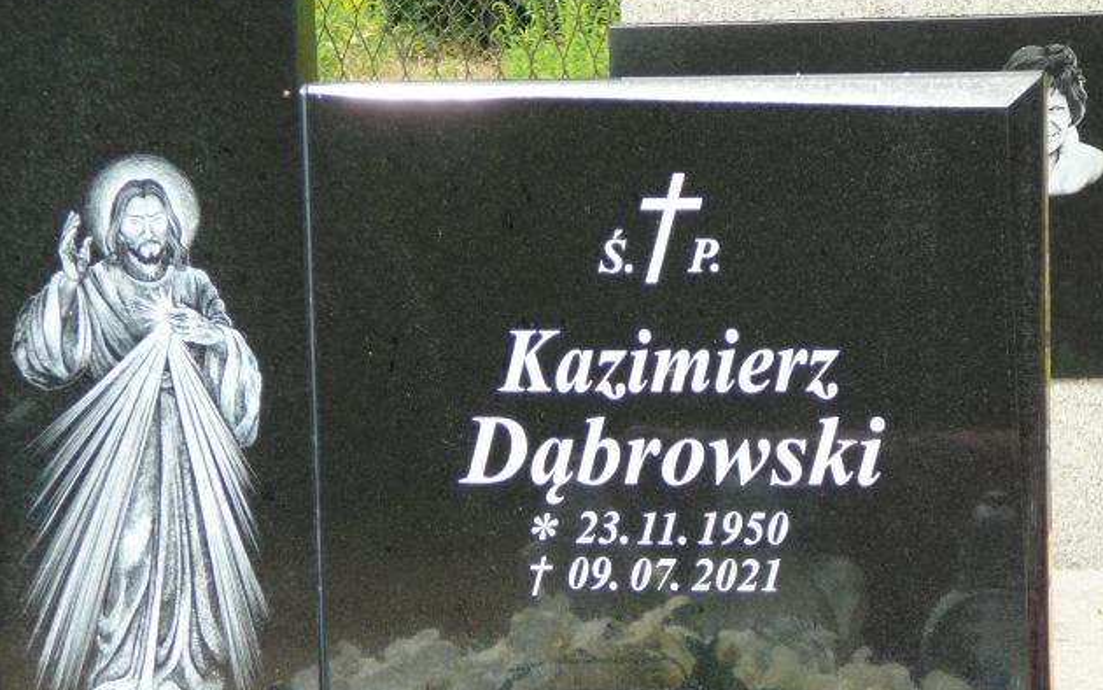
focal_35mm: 127
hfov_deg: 16.4
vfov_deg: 10.3
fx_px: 3818
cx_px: 557
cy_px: 396
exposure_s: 1/200
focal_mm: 17.6
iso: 80
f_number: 3.9
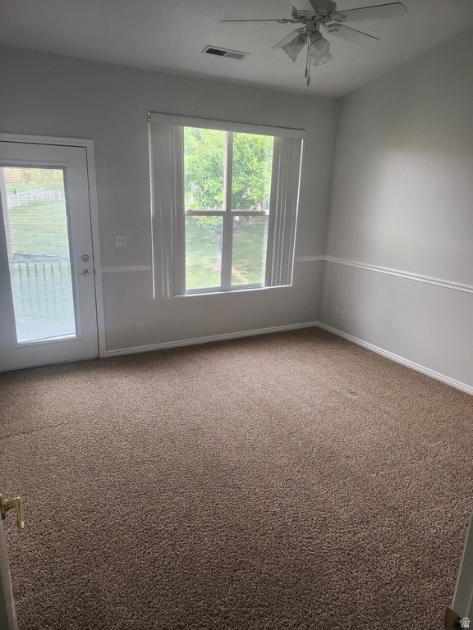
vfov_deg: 73.9
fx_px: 419
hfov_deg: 58.9
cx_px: 236
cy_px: 315
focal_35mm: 23
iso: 200
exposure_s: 1/120
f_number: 1.8
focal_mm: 5.54
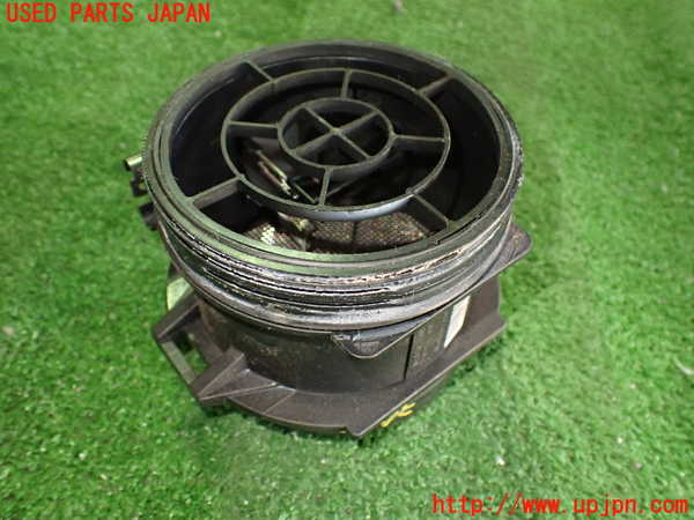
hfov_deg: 60.0
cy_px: 260
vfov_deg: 46.8
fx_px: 601
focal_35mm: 30
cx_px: 347
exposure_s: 1/60
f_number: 2.3
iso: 800
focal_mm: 5.4
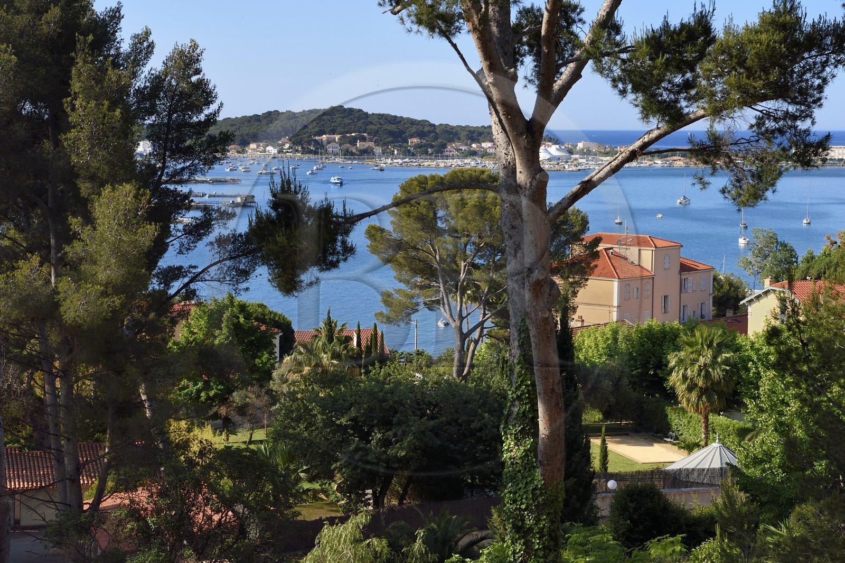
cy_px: 282
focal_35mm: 70
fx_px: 1642
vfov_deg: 19.4
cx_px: 422
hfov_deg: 28.9
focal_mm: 70
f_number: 8
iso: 200
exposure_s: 1/400
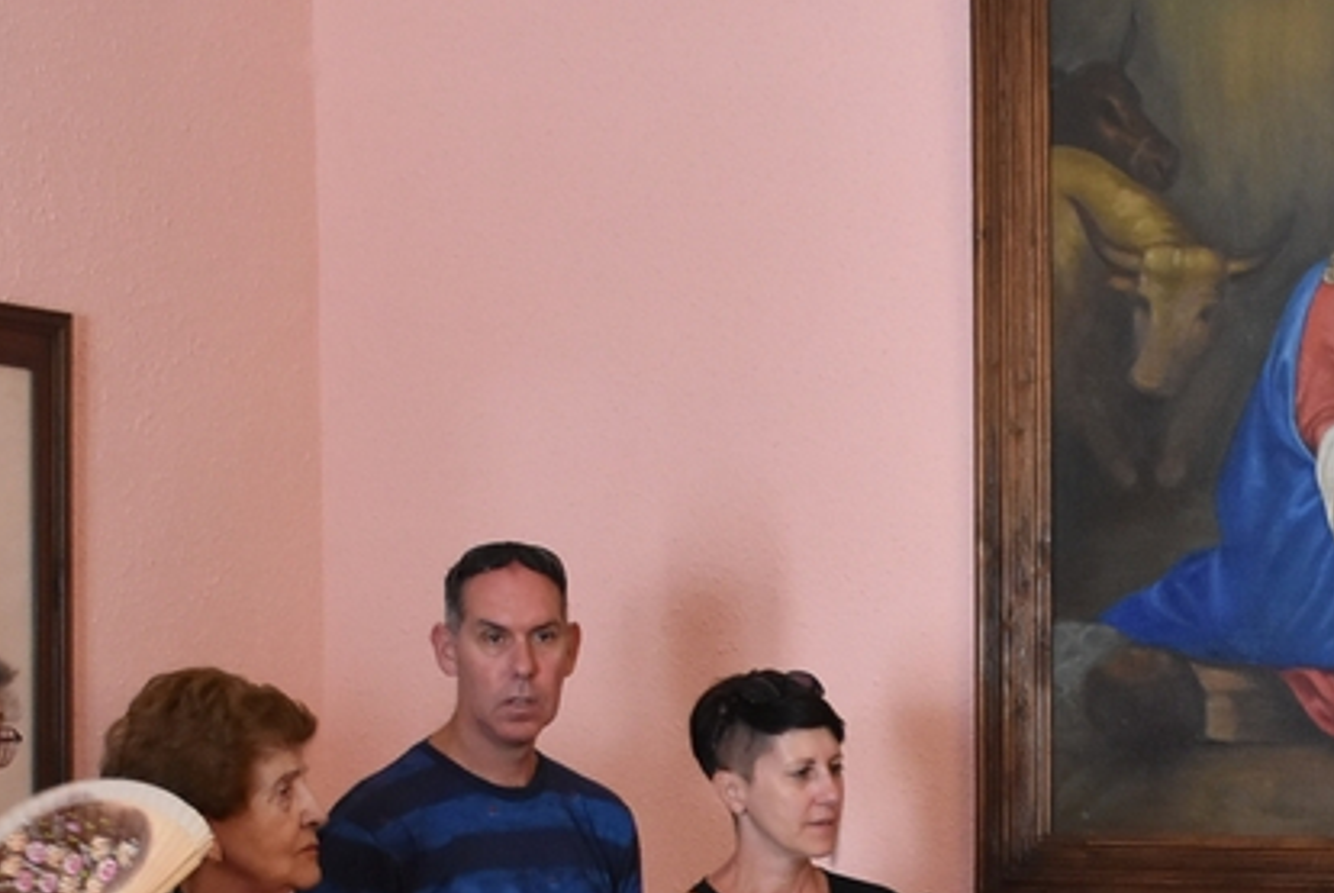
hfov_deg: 17.7
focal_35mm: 113
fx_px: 4192
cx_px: 1315
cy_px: 1054
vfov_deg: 11.9
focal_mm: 26
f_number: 3.8
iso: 2000
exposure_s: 1/60
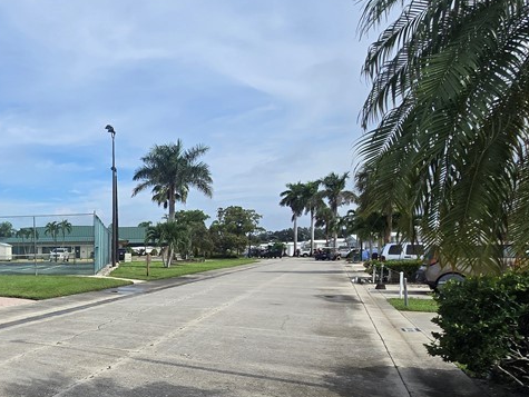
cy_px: 288
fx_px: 428
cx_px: 26
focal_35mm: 28
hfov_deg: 53.0
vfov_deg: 48.3
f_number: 2.2
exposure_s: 1/3409
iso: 50
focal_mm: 2.2
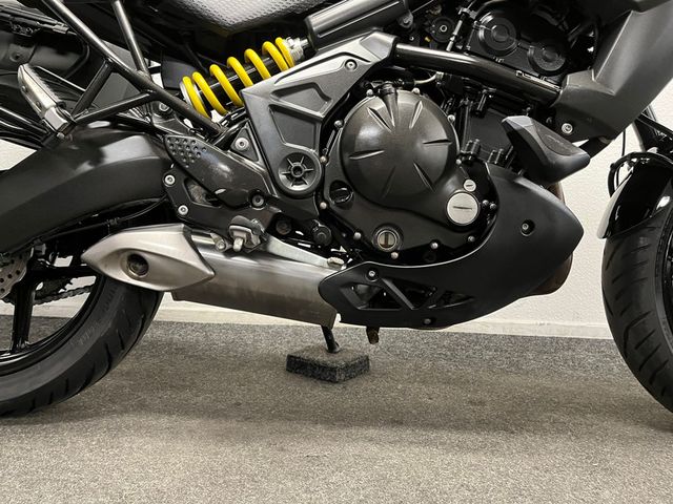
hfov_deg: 67.3
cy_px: 252
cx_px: 336
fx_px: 505
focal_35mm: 26
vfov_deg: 53.1
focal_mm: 5.1
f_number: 1.6
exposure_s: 1/33
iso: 400
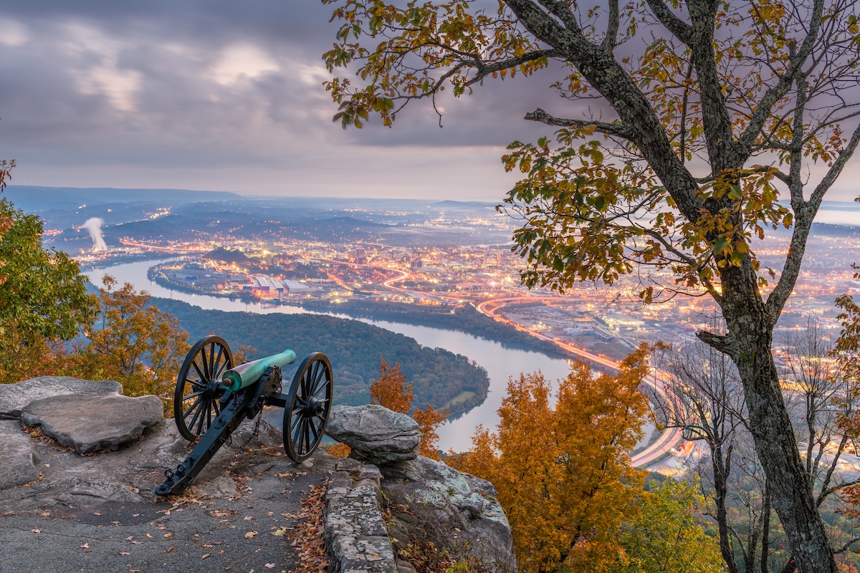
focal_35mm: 35
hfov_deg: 54.4
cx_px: 430
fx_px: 836
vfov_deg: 37.9
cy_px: 286
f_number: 10
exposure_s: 30
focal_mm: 35
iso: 64
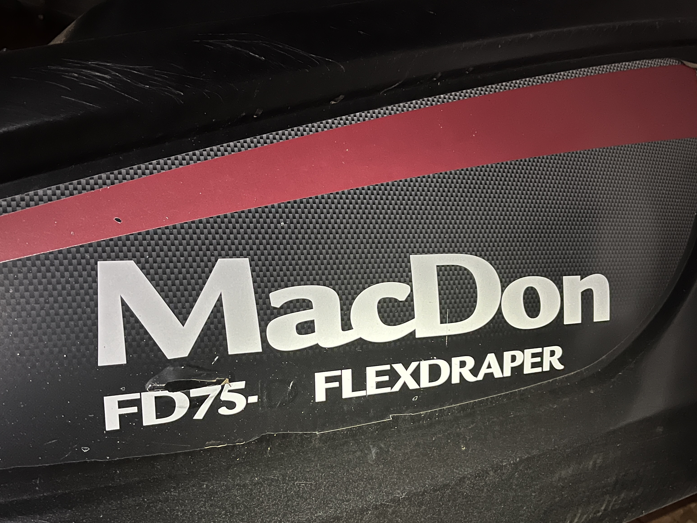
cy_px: 324
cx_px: 354
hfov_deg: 54.0
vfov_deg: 41.5
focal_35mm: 34
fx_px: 685
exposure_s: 1/16
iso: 800
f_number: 1.6
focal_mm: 5.1
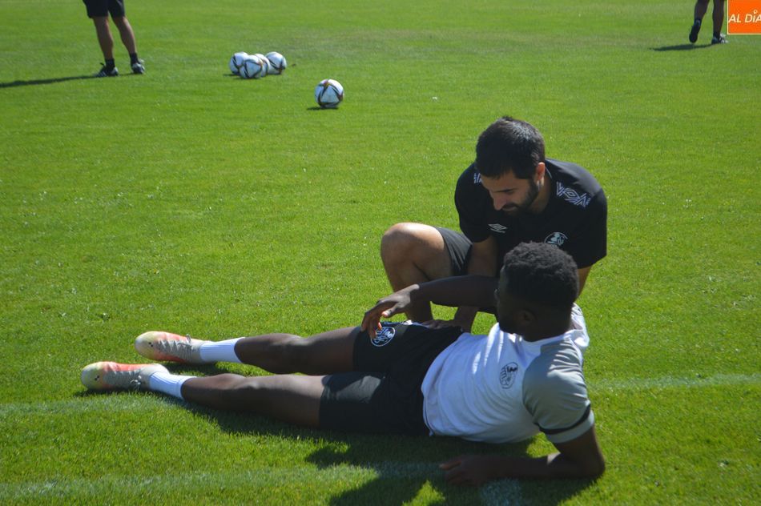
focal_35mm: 82
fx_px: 1743
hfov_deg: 24.6
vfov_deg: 16.5
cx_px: 380
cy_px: 253
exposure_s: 1/1250
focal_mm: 55
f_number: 5.6
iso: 400
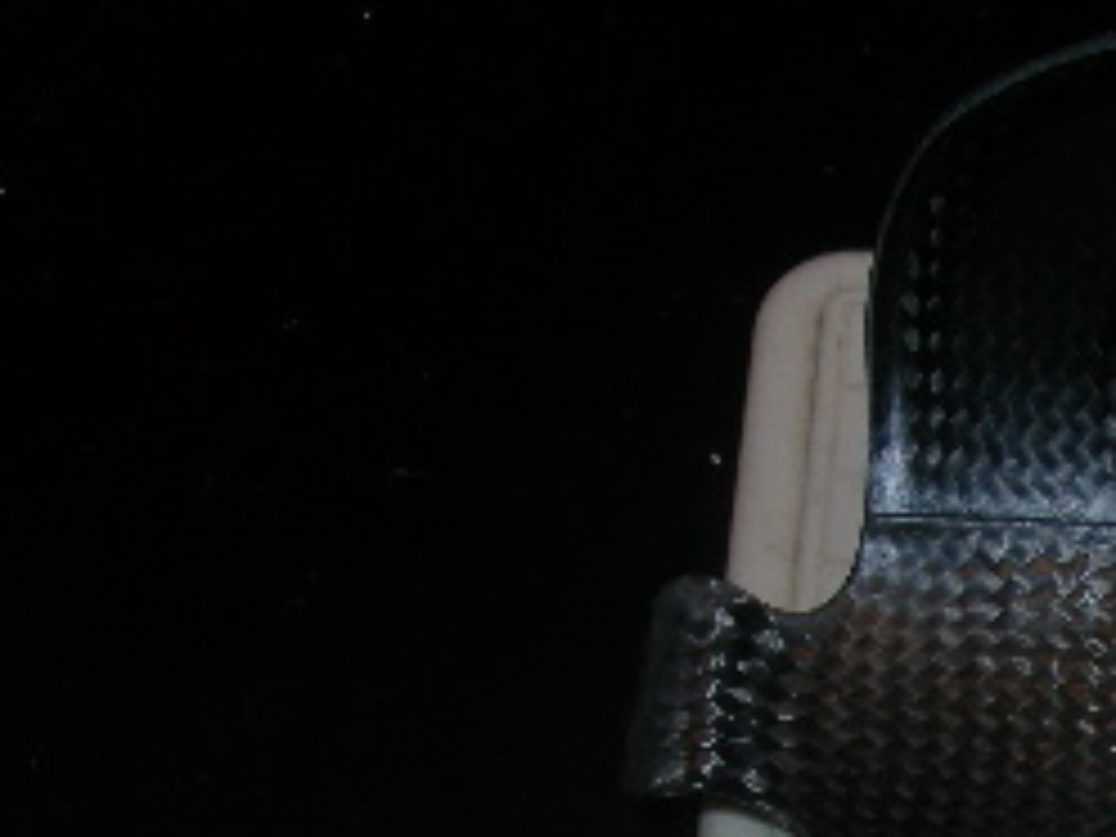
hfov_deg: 18.8
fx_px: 3159
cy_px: 990
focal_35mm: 98
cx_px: 1395
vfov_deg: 14.6
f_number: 4.8
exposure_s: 1/60.1
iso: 50
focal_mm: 7.8
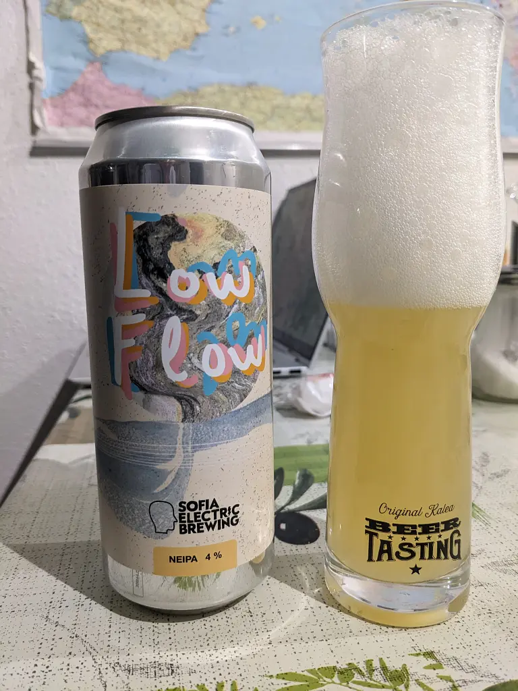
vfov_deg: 65.3
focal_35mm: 27
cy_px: 346
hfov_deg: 51.4
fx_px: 539
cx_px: 259
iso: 276
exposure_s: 1/23.8
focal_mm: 4.38
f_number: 1.73
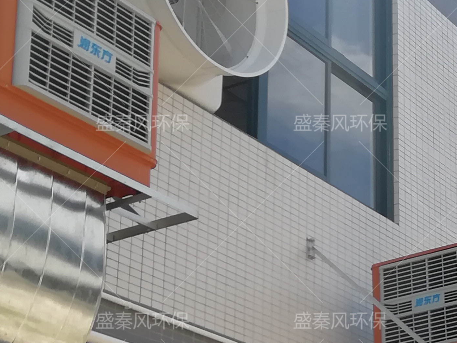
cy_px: 311
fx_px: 1267
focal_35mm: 96
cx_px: 492
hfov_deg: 19.6
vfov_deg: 15.2
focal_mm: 3.83
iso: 50
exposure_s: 1/1019
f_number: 1.8
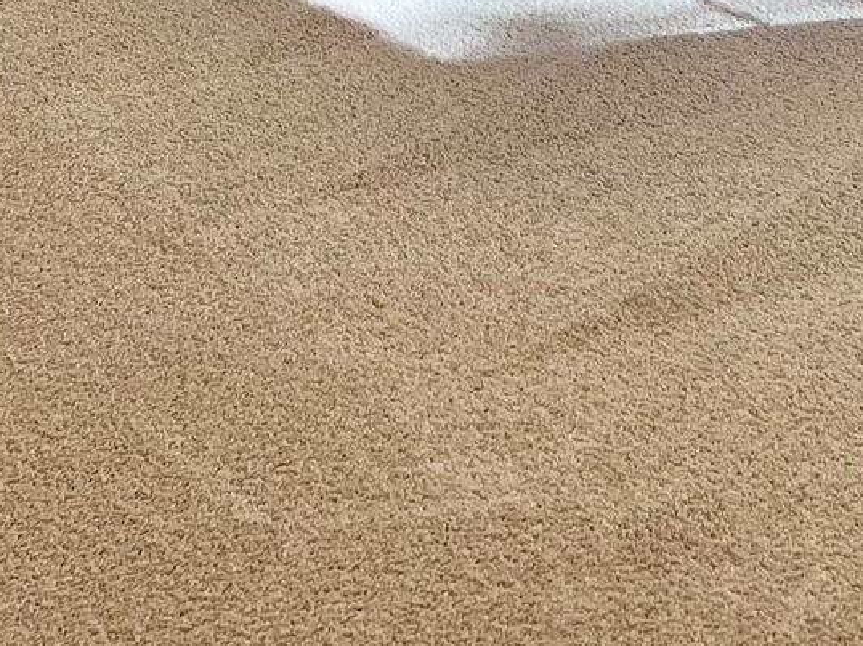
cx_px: 401
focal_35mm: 99
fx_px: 2467
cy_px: -572
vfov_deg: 13.2
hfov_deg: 19.8
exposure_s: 1/120
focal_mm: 5.7
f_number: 1.5
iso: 100
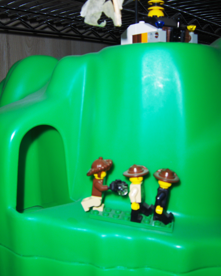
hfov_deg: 40.1
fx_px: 302
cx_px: 112
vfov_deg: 49.0
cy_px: 129
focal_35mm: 37
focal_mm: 7.5
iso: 100
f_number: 5.5
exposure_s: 1/60
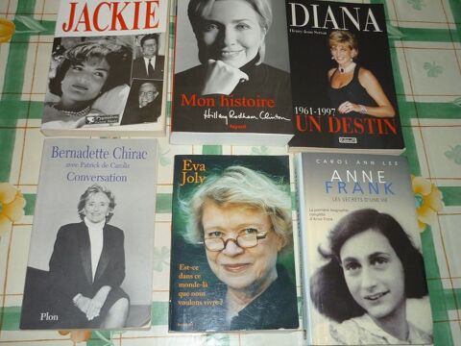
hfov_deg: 55.4
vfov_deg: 42.9
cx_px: 230
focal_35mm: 33
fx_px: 439
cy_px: 173
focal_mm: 5.5
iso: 100
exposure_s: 1/30
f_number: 2.8
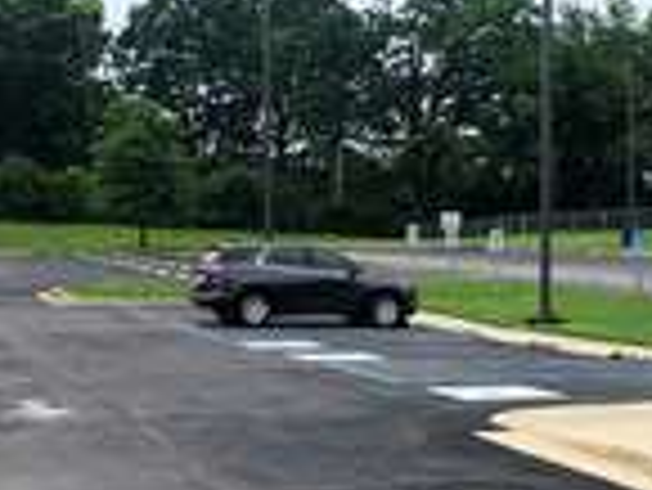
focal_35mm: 77
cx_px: 427
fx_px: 1452
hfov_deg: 25.2
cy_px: 328
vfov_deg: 19.1
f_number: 1.8
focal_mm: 4
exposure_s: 1/838
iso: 20
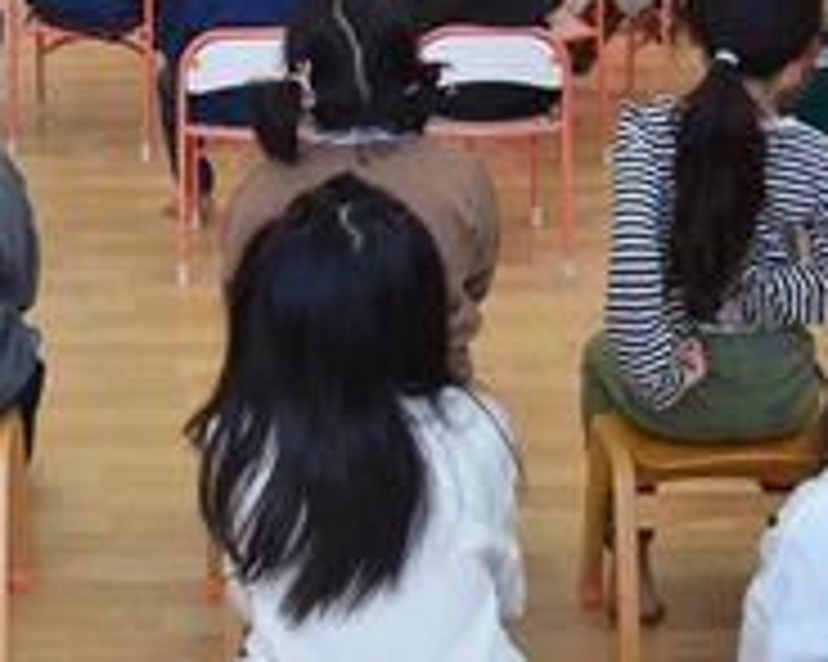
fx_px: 2333
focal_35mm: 95
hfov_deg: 20.0
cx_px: 216
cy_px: -29
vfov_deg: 15.8
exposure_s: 1/400
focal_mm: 25
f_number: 10
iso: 3200
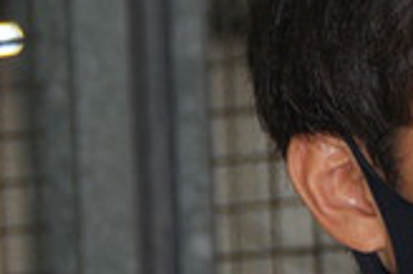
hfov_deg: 3.7
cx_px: 549
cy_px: 53
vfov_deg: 2.4
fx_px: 6420
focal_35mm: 560
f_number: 5.6
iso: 400
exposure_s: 1/125
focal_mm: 85
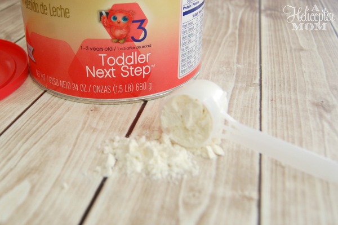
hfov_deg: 67.4
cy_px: 112
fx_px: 253
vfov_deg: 47.9
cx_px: 169
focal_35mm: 27
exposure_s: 1/100
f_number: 5
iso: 400
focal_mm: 18
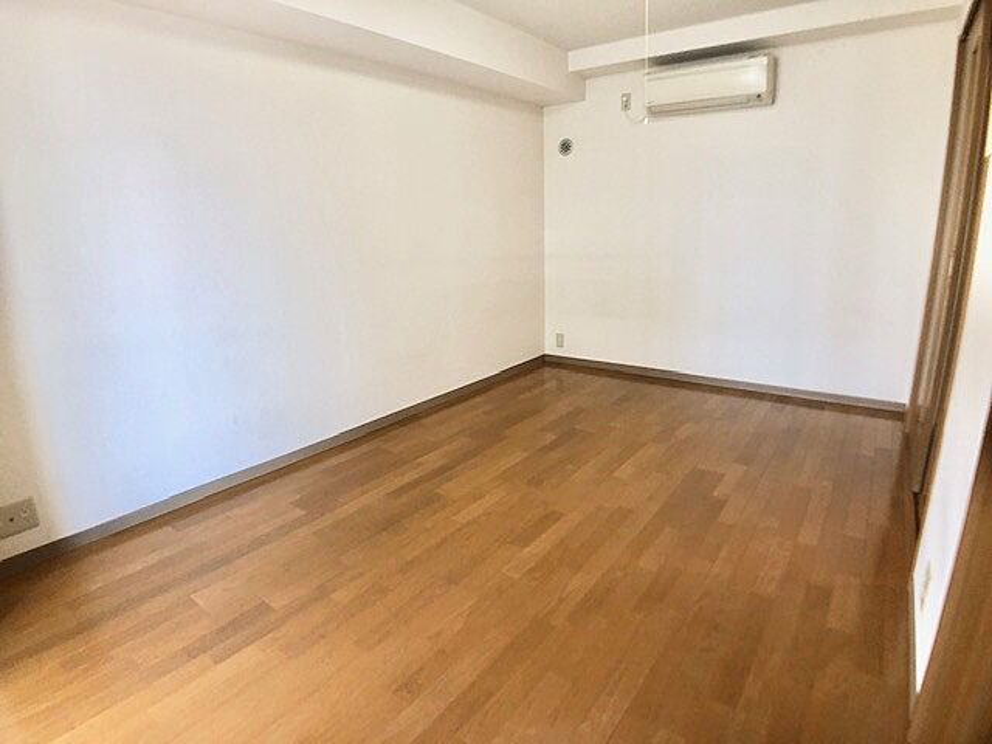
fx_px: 802
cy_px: 372
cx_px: 496
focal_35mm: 28
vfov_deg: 49.7
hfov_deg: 63.4
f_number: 1.8
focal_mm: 3.99
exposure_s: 1/30
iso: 32
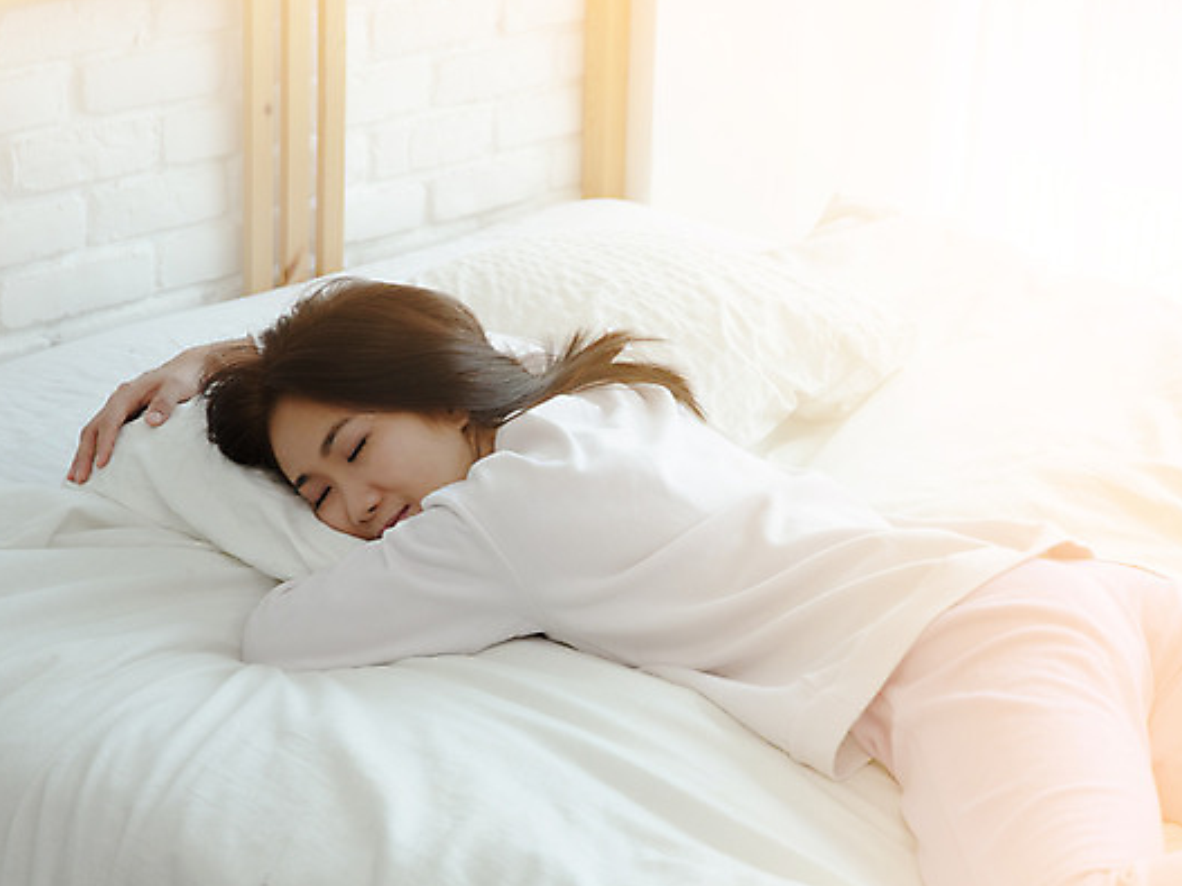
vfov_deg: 14.9
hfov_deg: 19.8
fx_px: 3380
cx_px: 630
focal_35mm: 99
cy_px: 444
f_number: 4.5
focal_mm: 60
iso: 100
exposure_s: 1/60
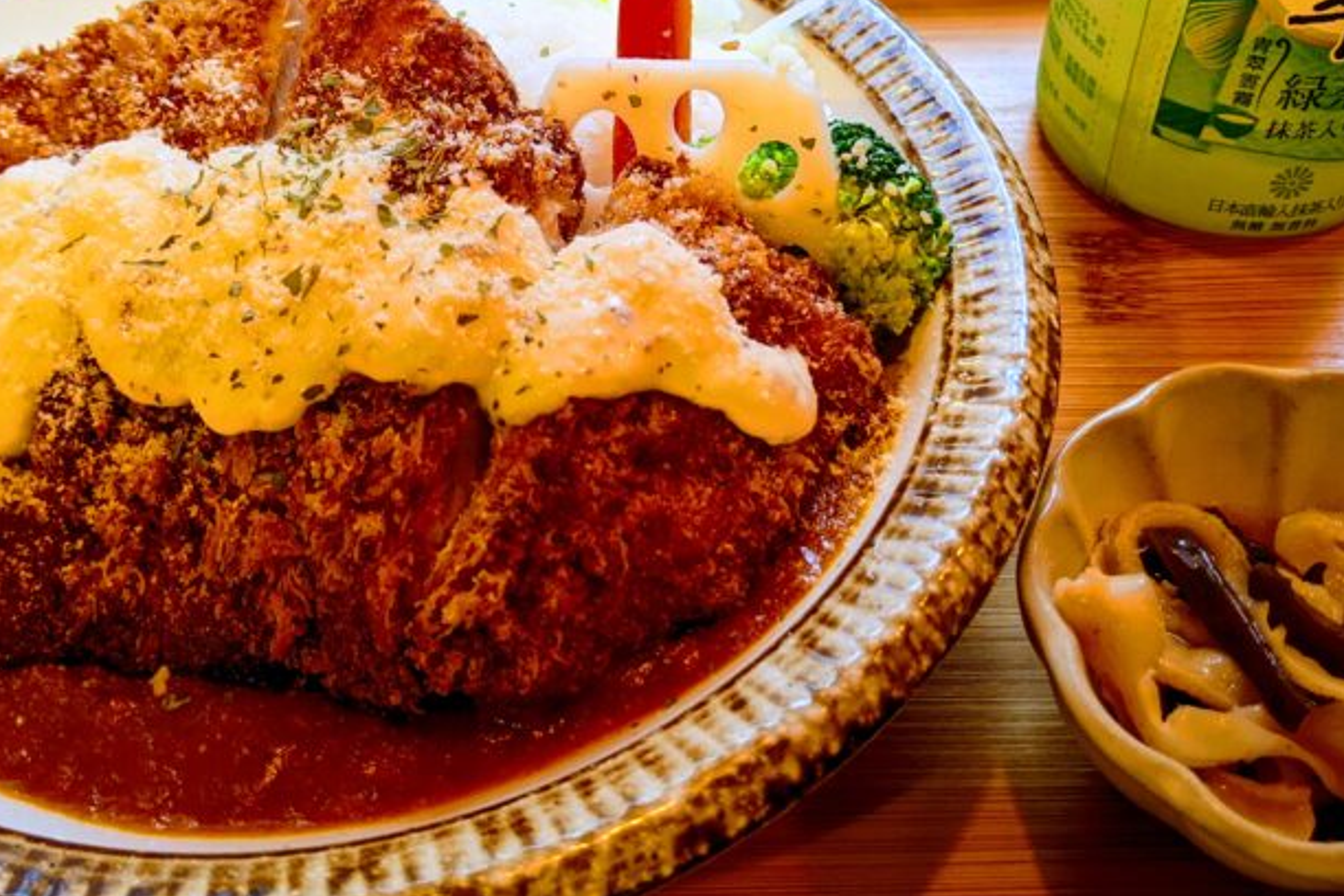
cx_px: 646
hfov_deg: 41.9
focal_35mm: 47
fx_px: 1755
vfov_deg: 28.4
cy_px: 283
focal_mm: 4.44
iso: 65
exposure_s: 1/40
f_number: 1.8
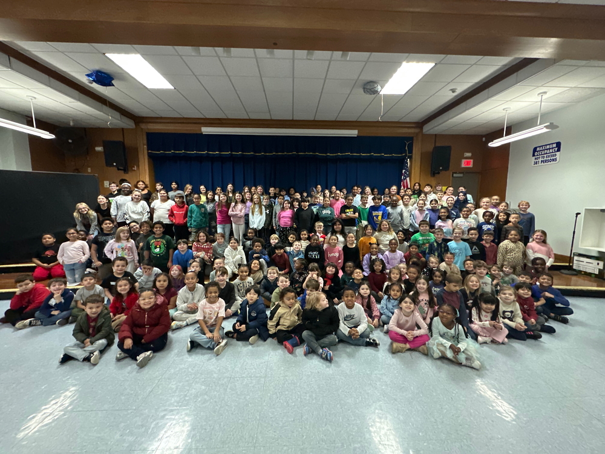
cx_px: 302
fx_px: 245
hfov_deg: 102.1
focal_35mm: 14
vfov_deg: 85.7
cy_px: 227
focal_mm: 2.22
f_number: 2.2
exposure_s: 1/60
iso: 1250
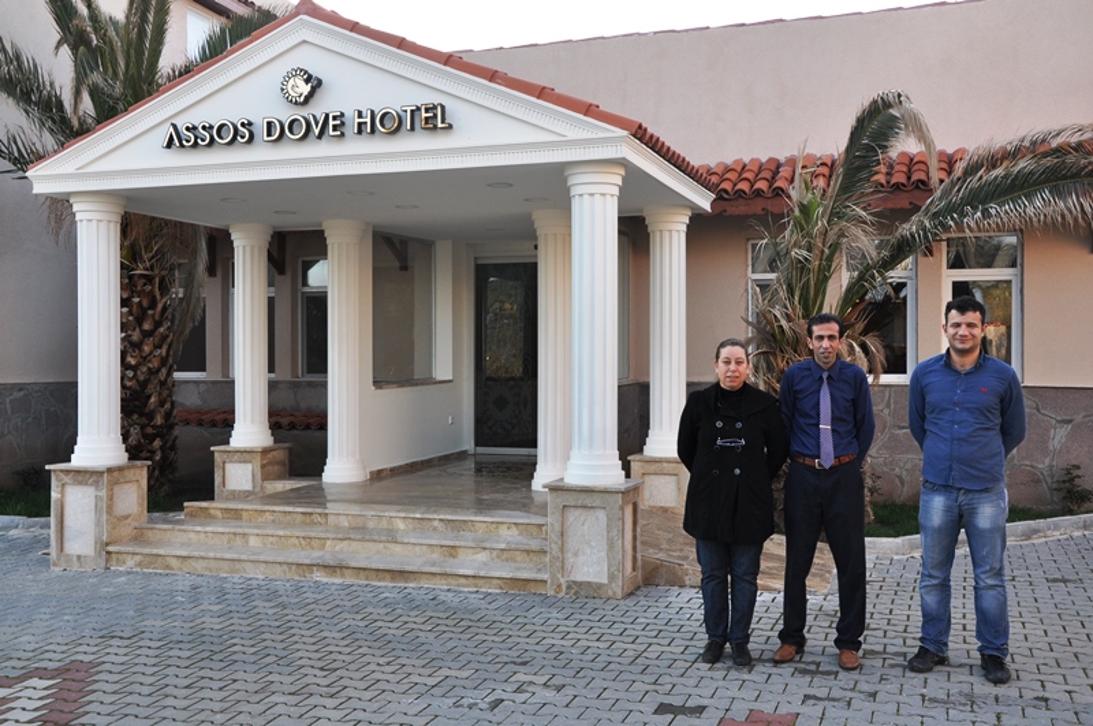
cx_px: 546
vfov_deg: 35.4
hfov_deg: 51.3
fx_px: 1137
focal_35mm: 38
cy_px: 363
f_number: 7.1
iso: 400
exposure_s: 1/200
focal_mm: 25
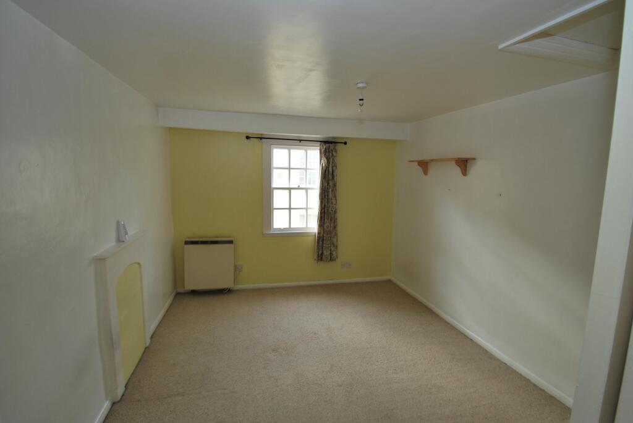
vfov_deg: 69.8
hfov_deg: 92.4
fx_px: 304
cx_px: 316
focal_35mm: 17
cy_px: 212
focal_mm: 11.5
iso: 200
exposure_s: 1/50
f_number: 3.8
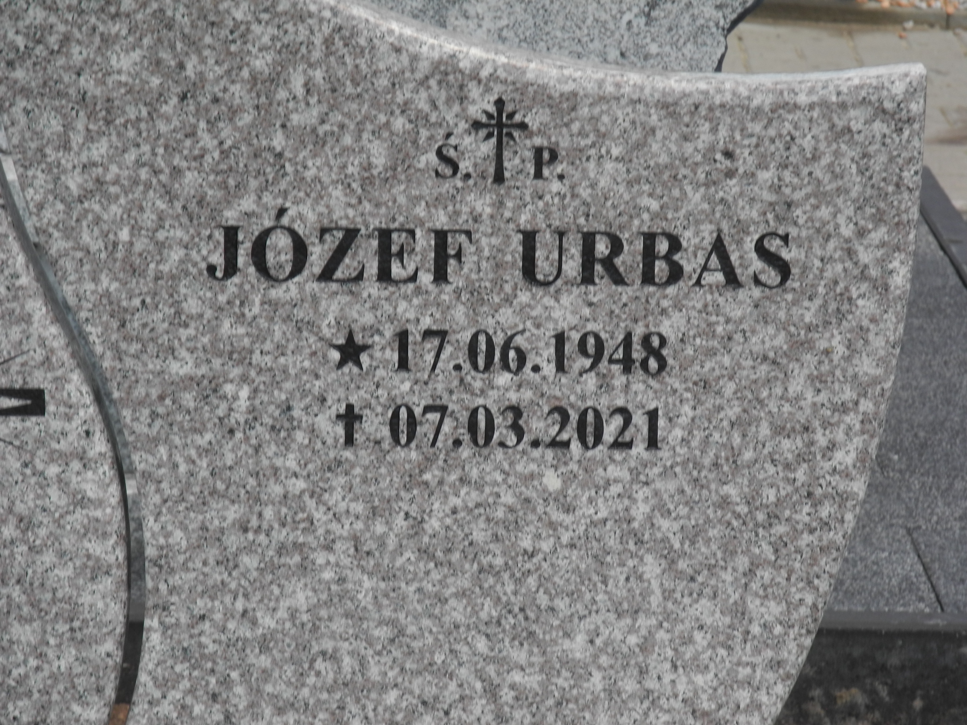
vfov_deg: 8.6
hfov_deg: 11.4
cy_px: 362
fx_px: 4833
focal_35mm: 173
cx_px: 484
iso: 100
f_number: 5.6
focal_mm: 37
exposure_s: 1/320
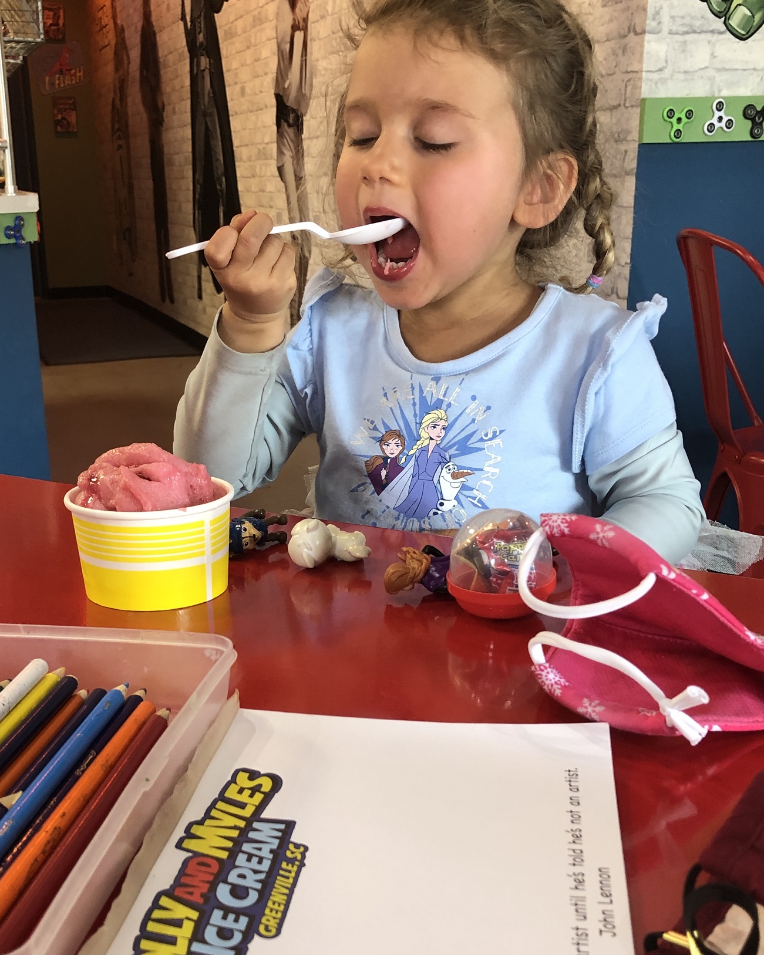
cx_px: 302
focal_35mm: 42
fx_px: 1187
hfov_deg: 35.5
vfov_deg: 43.4
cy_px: 619
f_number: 1.8
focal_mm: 3.99
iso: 100
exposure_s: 1/60
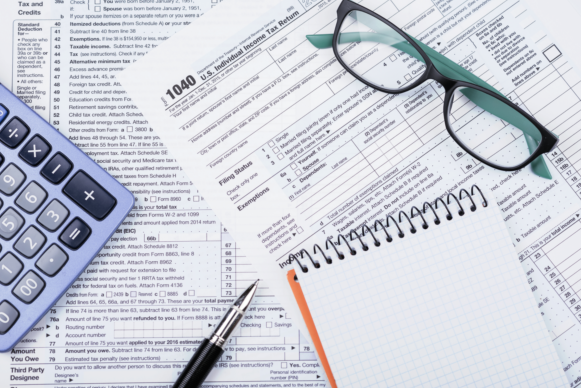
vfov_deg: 15.9
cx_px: 290
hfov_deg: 23.6
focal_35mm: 86
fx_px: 1388
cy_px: 195
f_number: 6.3
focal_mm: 85
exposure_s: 1/160
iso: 100
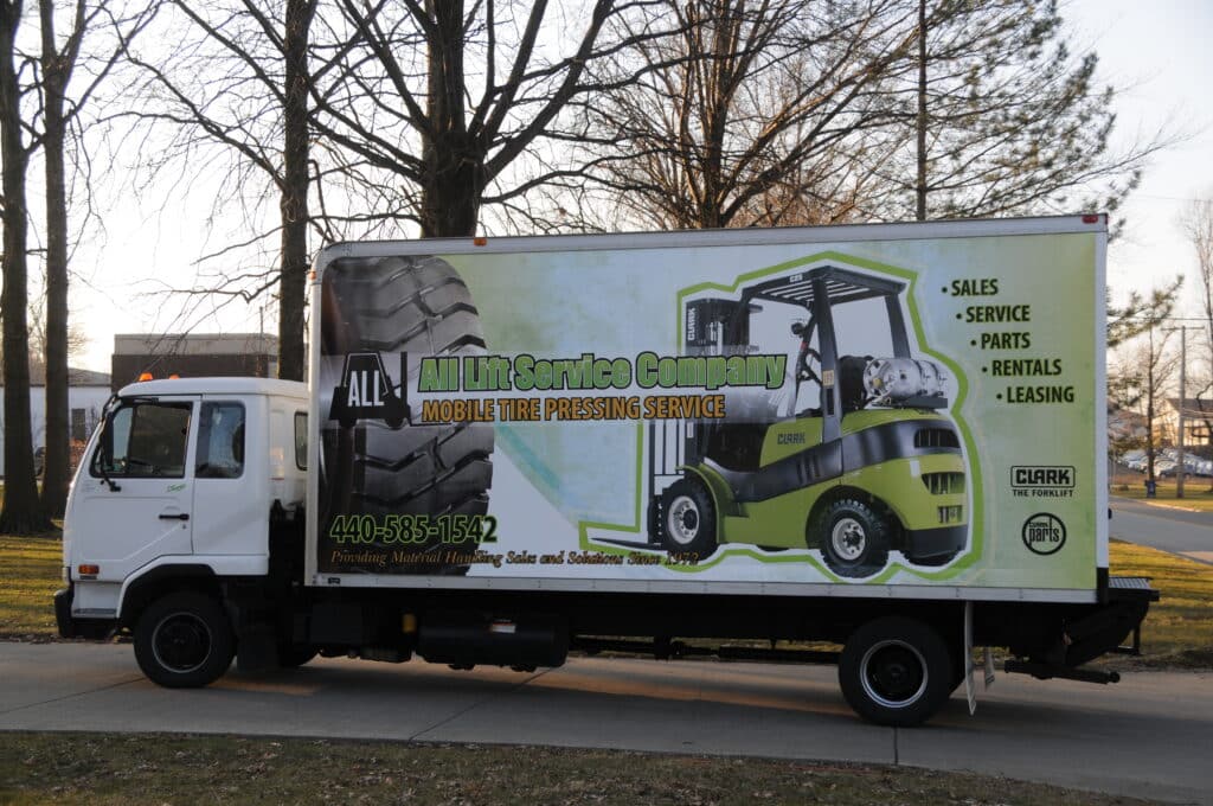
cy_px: 403
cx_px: 606
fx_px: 1767
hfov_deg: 37.9
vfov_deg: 25.7
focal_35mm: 52
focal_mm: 35
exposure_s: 1/160
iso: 200
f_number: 6.3
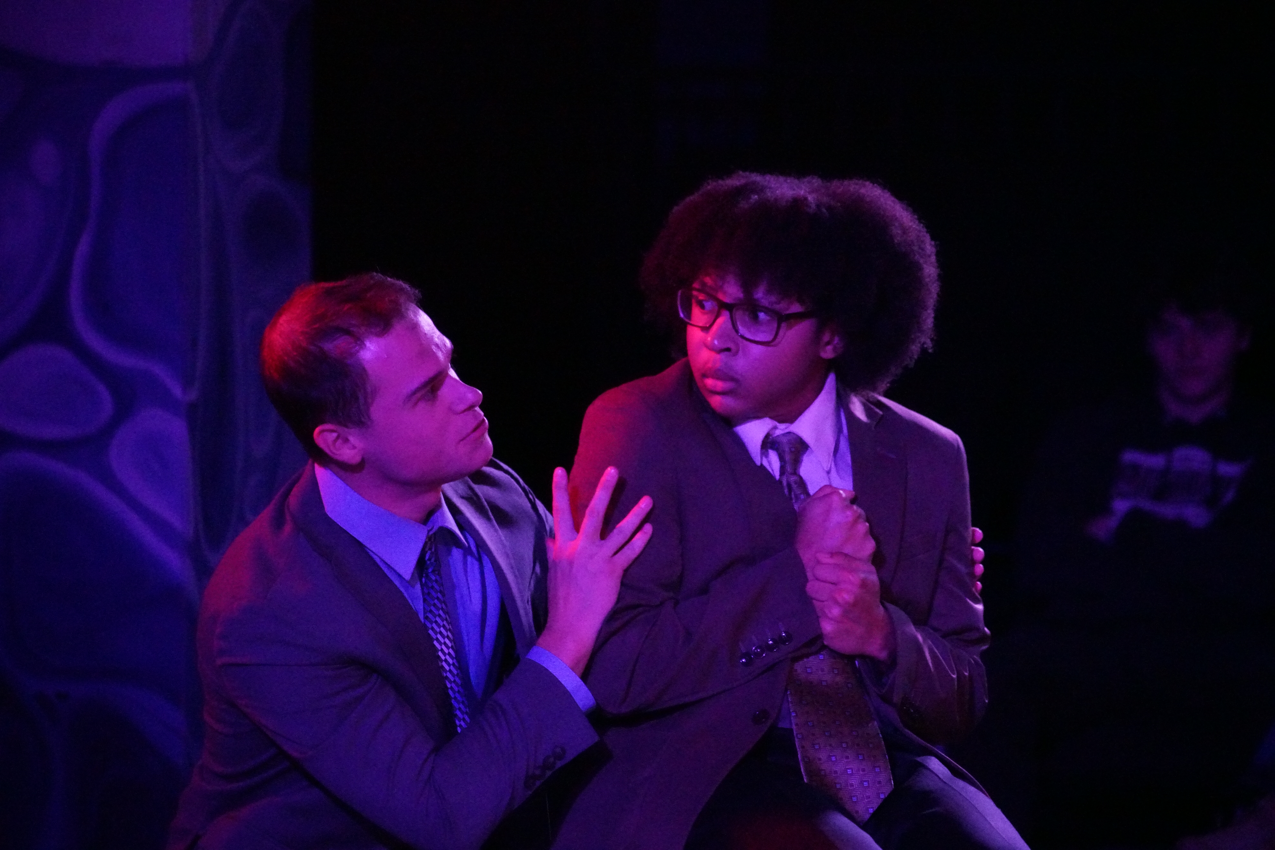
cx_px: 638
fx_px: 7119
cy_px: 425
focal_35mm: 201
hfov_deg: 10.2
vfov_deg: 6.8
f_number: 6.3
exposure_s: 1/200
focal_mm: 201
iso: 25600
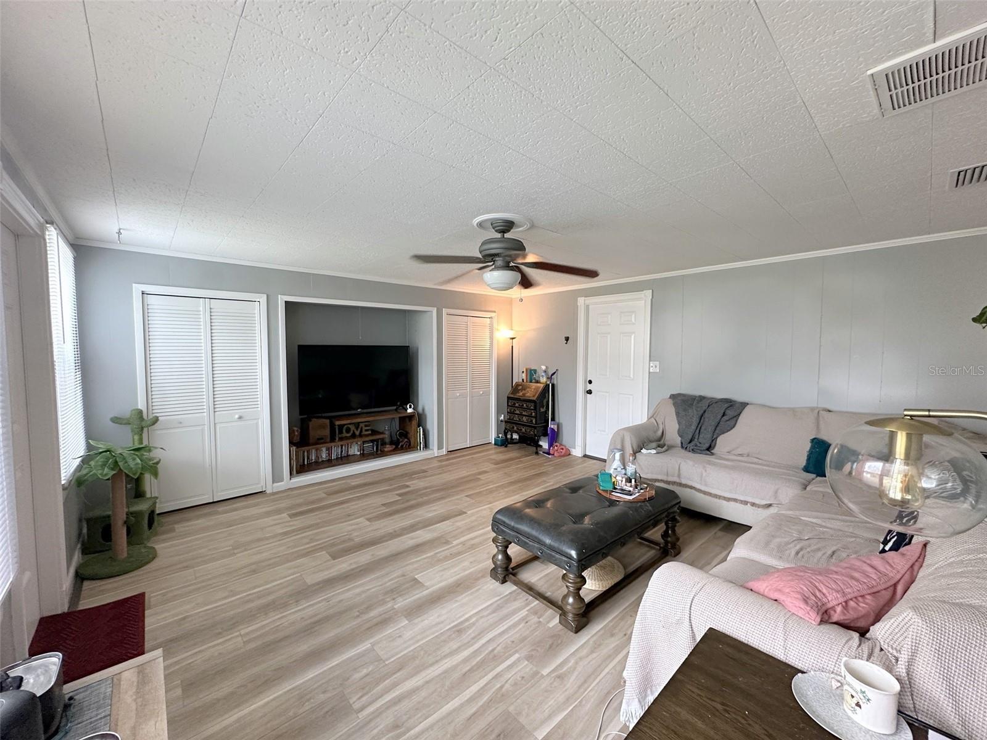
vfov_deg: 85.7
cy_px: 370
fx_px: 399
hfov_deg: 102.1
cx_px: 494
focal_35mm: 14
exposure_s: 1/60
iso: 250
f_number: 2.2
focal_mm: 2.22
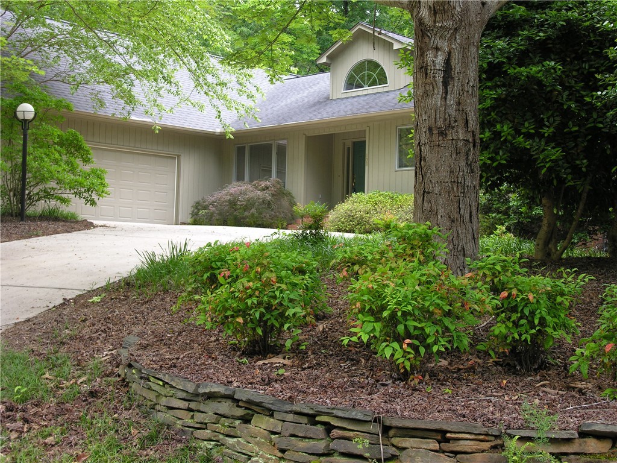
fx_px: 927
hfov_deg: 36.8
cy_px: 232
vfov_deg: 28.0
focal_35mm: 52
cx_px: 308
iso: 50
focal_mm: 13.2
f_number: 3.7
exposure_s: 1/49.1
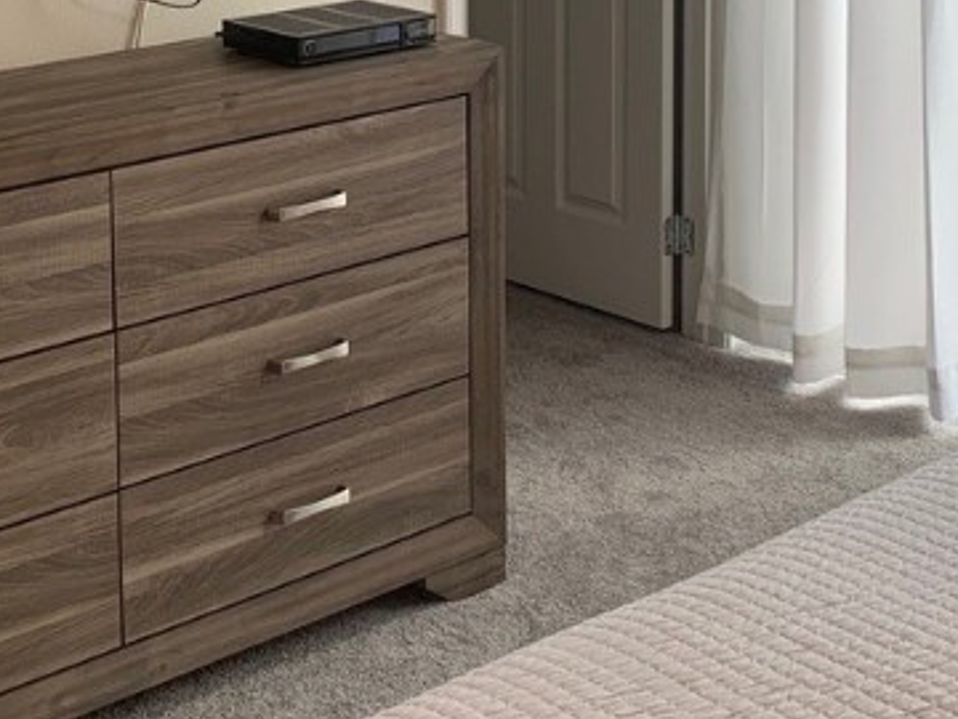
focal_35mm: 74
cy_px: -64
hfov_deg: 26.3
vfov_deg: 19.1
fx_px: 2048
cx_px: 498
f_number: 1.8
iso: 40
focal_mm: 4.25
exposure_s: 1/120
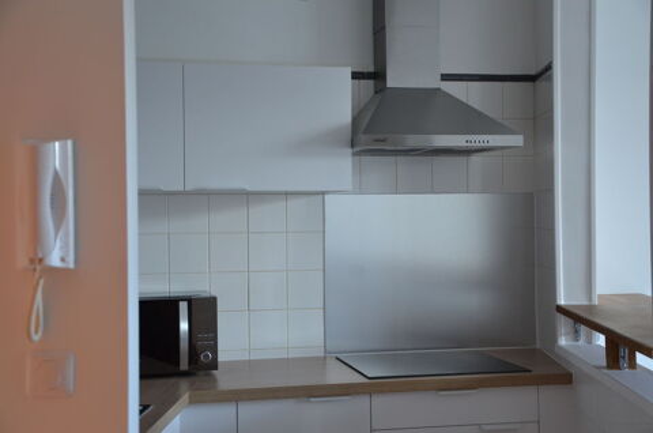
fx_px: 950
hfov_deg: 37.9
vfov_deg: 25.6
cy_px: 216
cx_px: 326
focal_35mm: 52
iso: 800
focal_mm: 35
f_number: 4.5
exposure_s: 1/45
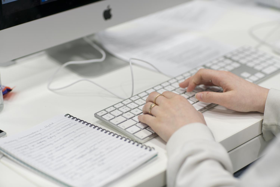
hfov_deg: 23.9
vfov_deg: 16.1
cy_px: 94
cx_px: 140
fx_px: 661
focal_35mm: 85
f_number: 2.5
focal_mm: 85
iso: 250
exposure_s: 1/80
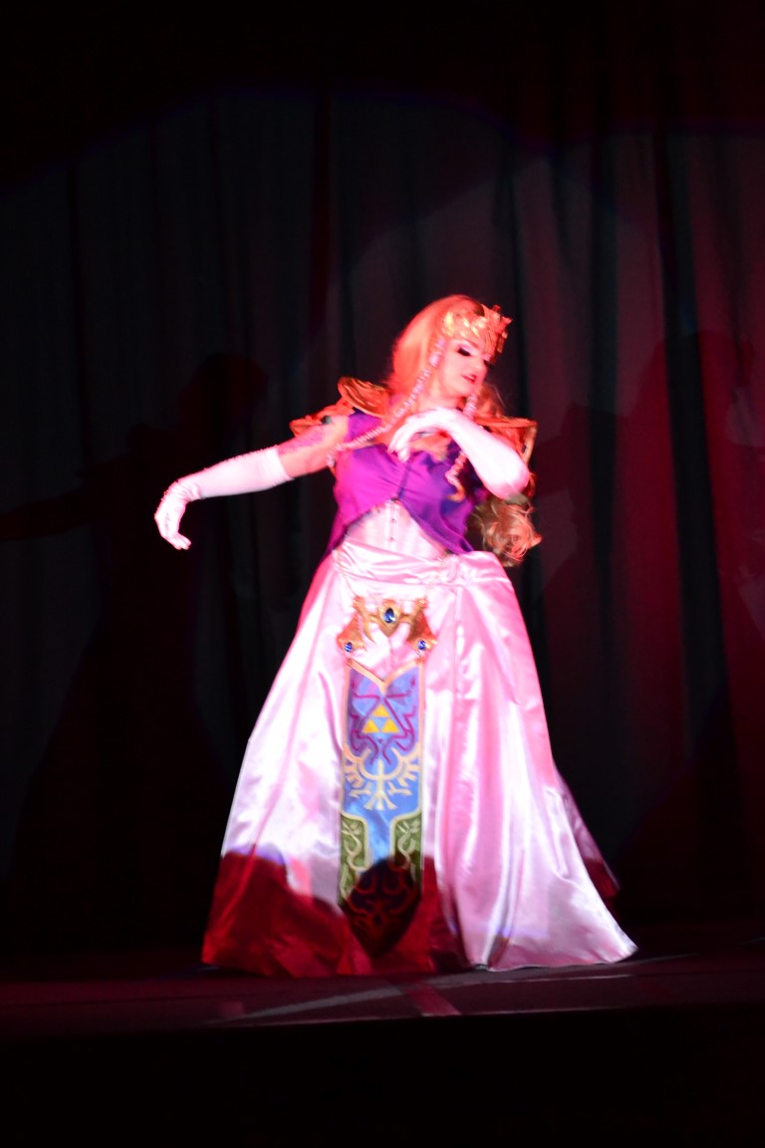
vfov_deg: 15.9
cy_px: 574
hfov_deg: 10.6
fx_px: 4112
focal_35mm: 129
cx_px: 382
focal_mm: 86
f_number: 4.2
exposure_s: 1/80
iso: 3200
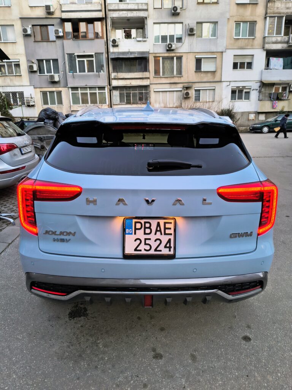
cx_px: 146
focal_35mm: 23
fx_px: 259
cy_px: 195
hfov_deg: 58.9
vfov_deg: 73.9
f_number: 1.8
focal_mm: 5.56
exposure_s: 1/100
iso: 567
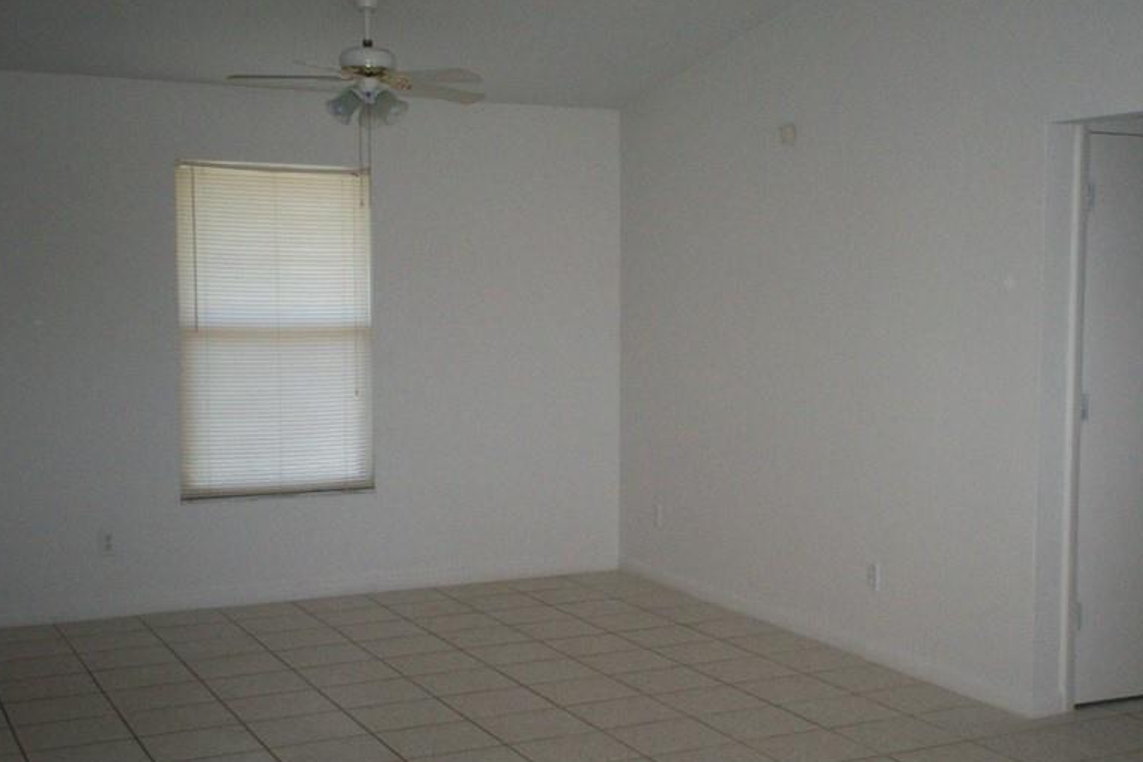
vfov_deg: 27.0
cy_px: 400
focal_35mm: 50
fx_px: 1587
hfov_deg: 39.3
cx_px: 723
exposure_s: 1/60
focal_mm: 6
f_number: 4.5
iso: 140
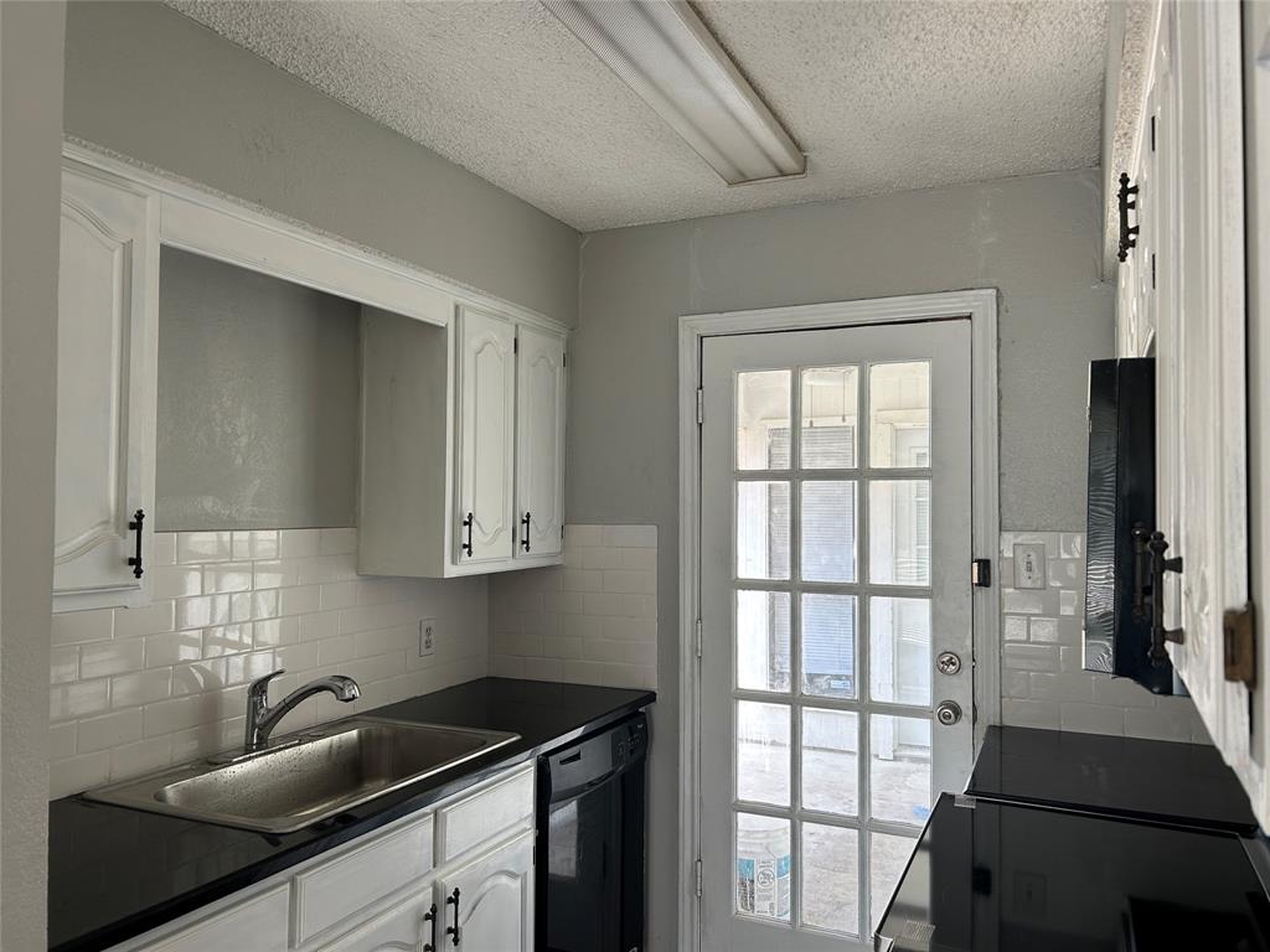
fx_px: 954
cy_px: 476
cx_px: 635
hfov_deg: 67.3
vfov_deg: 53.1
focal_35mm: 26
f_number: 1.5
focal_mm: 5.7
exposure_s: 1/121
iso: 64
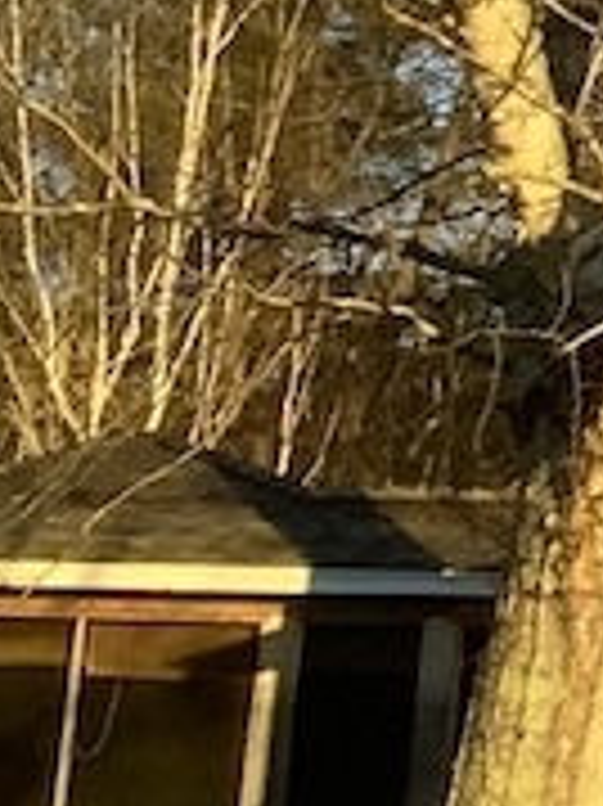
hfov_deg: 5.5
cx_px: 2763
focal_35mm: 222
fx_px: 5162
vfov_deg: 8.8
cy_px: -234
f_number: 2.4
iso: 25
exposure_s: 1/390
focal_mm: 3.3
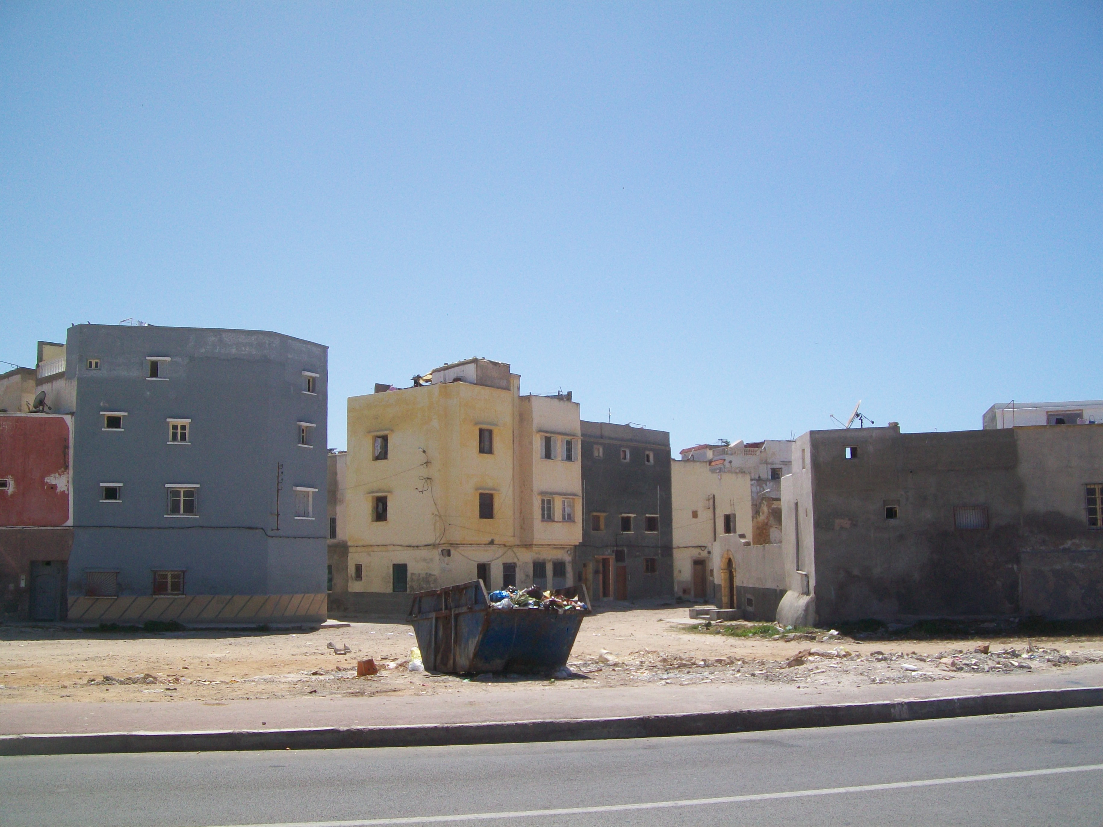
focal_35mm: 34
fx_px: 1083
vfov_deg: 41.8
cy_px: 414
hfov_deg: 54.0
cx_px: 552
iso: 64
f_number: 4.9
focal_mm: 6.1
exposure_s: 1/500
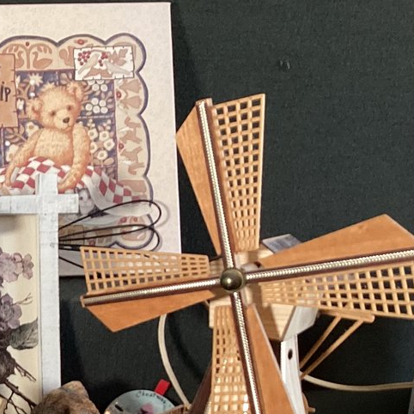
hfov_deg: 18.1
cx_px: -201
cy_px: 402
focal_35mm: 86
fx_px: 1164
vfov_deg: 19.7
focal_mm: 3.3
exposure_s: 1/50
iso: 160
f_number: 2.4
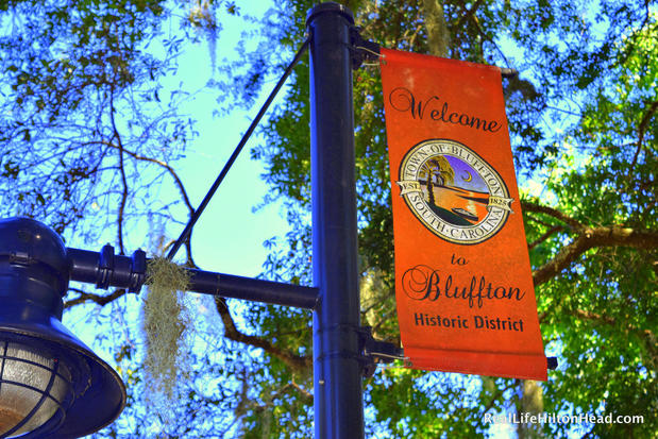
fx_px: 1426
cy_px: 220
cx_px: 329
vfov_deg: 17.5
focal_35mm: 78
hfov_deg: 26.0
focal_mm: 52
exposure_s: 1/125
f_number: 5.6
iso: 125
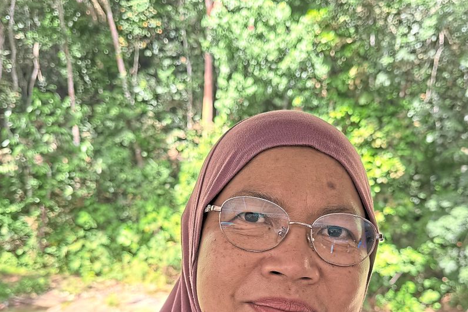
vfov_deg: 33.0
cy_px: 258
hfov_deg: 49.5
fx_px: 507
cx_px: 261
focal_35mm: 39
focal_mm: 6.76
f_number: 1.78
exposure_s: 1/174
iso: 80
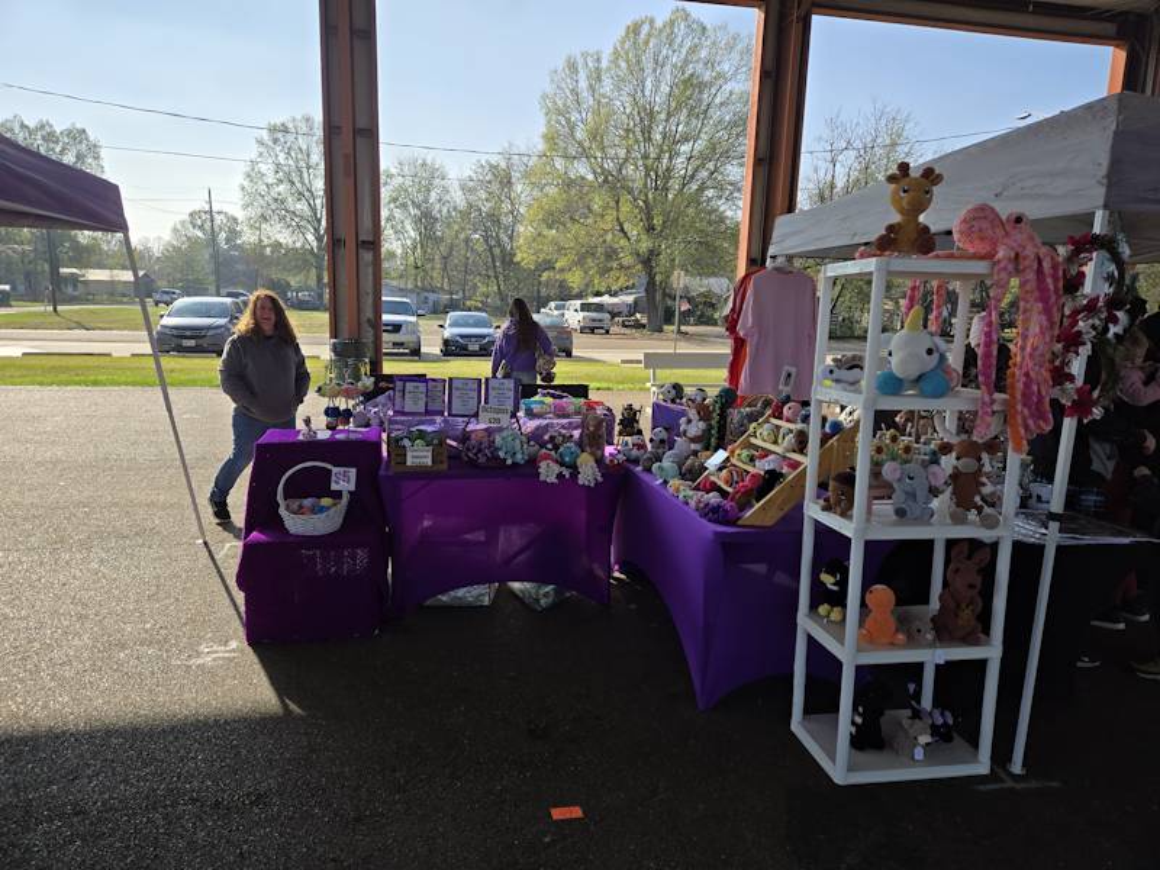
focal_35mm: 23
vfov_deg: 58.9
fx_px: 771
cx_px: 580
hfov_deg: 73.9
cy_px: 435
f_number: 1.8
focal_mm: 5.4
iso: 25
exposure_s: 1/2607
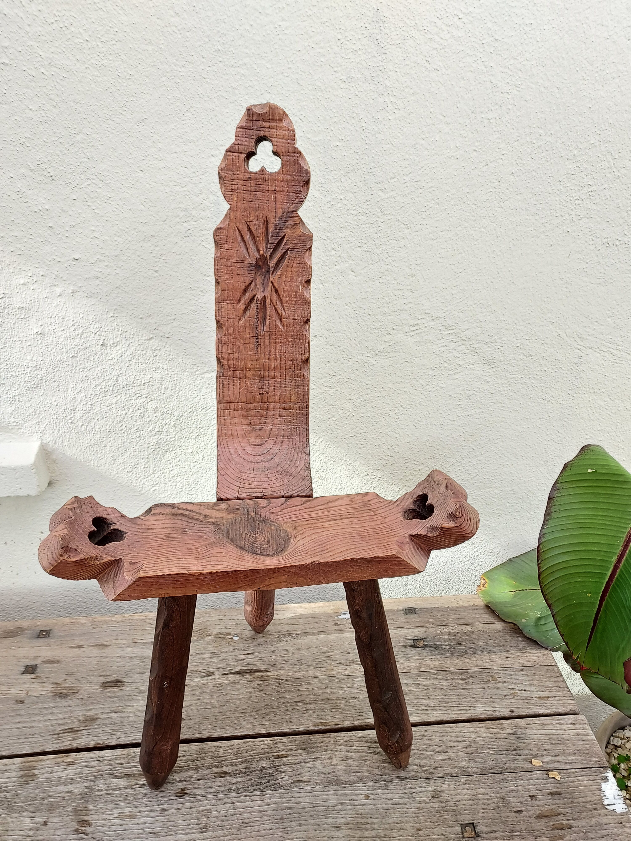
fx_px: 583
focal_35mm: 24
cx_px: 316
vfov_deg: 71.6
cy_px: 420
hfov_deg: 56.8
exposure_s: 1/50
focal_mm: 4.6
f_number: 1.8
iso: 50
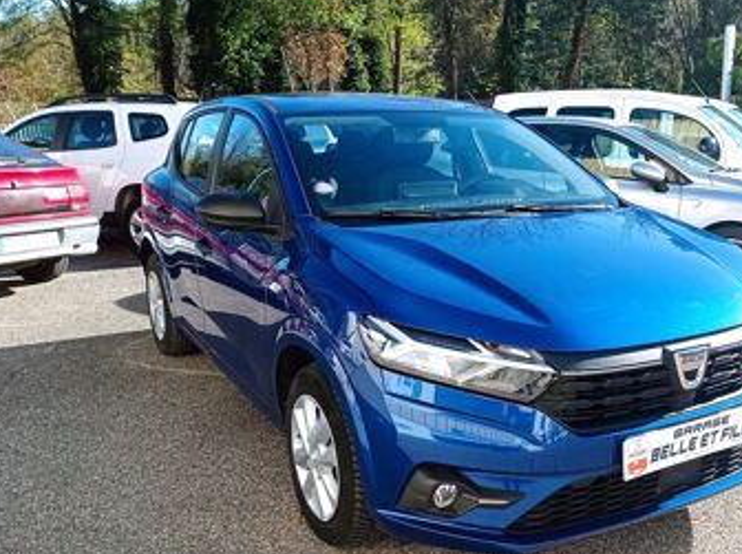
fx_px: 856
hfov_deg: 46.3
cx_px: 484
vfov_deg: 35.8
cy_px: 330
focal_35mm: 40
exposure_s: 1/1410
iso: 104
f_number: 1.79
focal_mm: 4.7
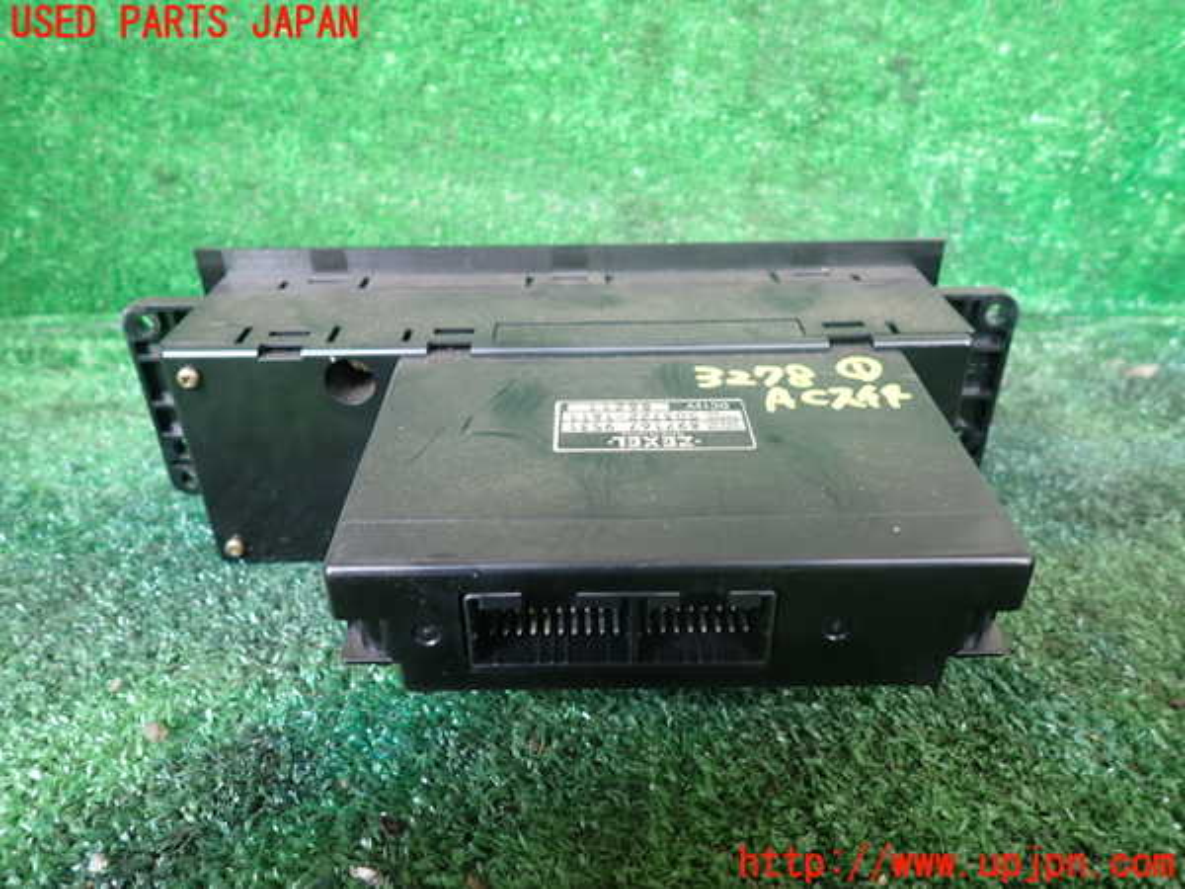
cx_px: 592
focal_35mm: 25
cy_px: 444
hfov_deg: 69.4
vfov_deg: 54.9
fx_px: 856
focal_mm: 4.5
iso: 200
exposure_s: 1/40
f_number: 2
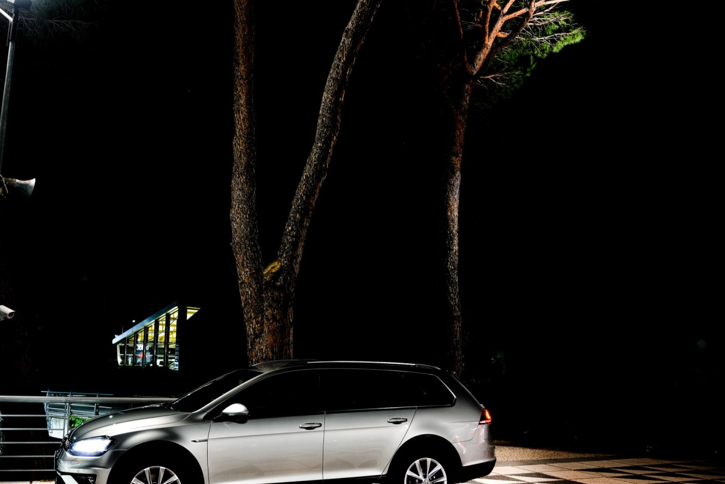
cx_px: 277
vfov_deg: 41.1
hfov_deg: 58.1
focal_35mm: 32
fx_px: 645
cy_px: 228
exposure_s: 8
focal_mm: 24
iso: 100
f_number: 5.6
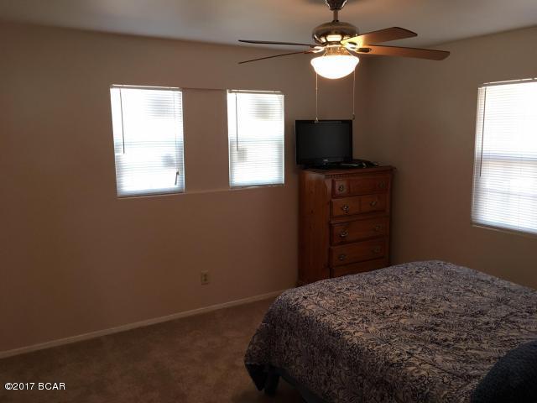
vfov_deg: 48.2
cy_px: 202
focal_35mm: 29
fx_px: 450
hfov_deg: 61.7
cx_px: 268
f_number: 2.2
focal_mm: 4.15
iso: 100
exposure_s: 1/30
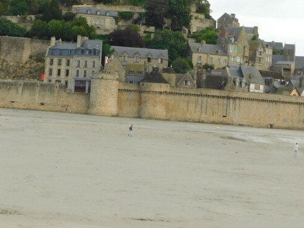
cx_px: 130
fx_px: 763
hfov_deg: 22.5
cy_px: 15
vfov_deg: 16.7
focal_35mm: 87
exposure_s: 1/320
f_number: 3.5
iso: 125
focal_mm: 6.3
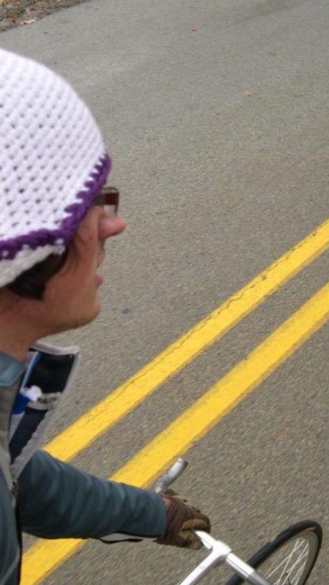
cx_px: 137
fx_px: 729
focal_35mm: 47
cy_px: 323
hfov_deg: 25.4
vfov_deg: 43.7
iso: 100
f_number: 2.8
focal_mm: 8
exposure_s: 1/364
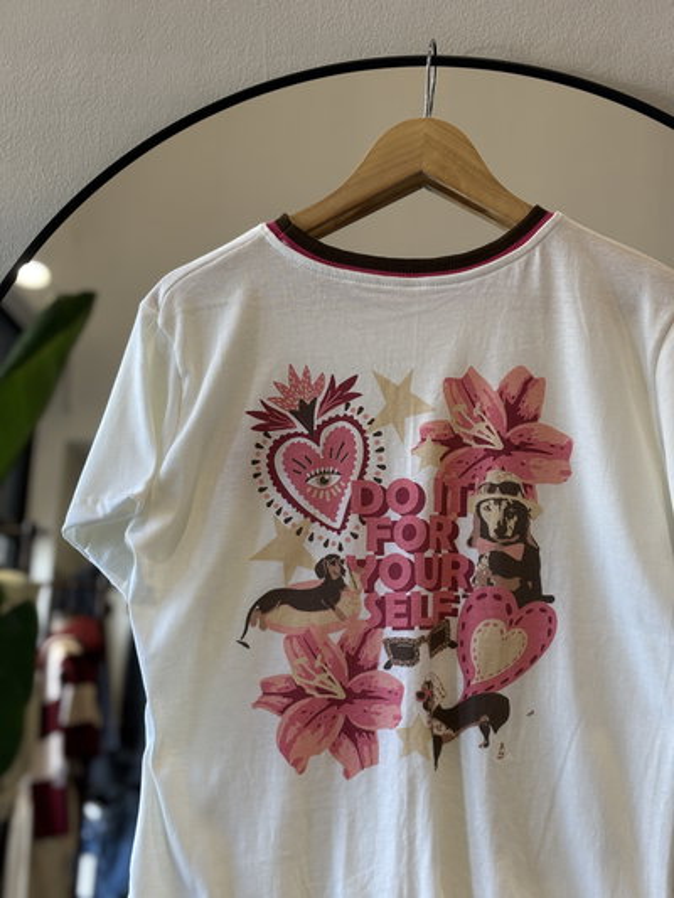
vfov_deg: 36.8
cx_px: 337
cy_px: 449
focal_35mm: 52
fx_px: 1349
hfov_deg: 28.0
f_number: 1.6
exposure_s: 1/50
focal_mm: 5.96
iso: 32
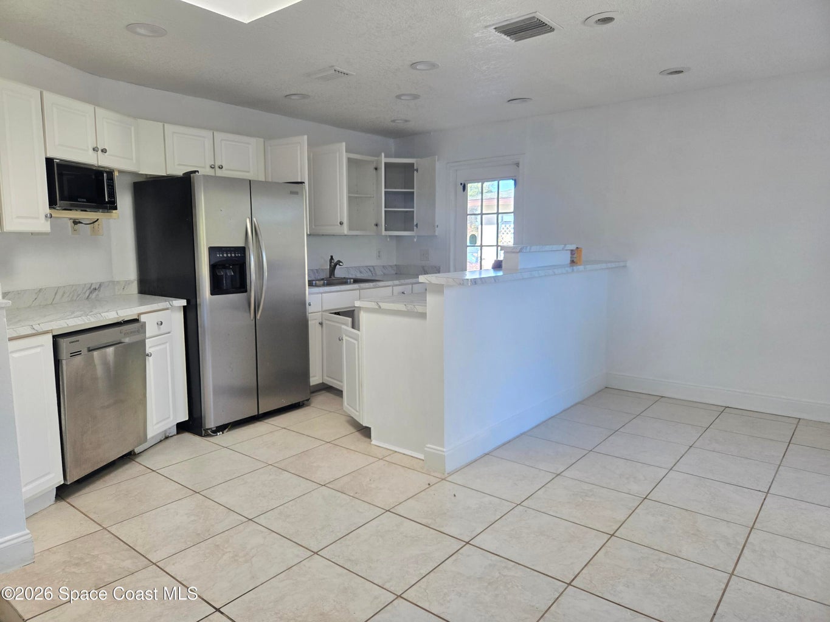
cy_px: 311
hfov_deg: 73.9
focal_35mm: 23
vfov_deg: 58.9
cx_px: 415
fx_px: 552
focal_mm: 5.4
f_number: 1.8
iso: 160
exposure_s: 1/180
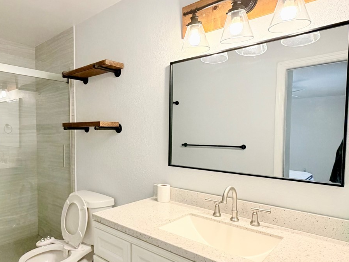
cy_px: 146
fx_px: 252
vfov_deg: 54.8
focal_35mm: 25
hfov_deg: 68.5
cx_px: 134
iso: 320
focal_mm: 2.22
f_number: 2.2
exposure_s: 1/120
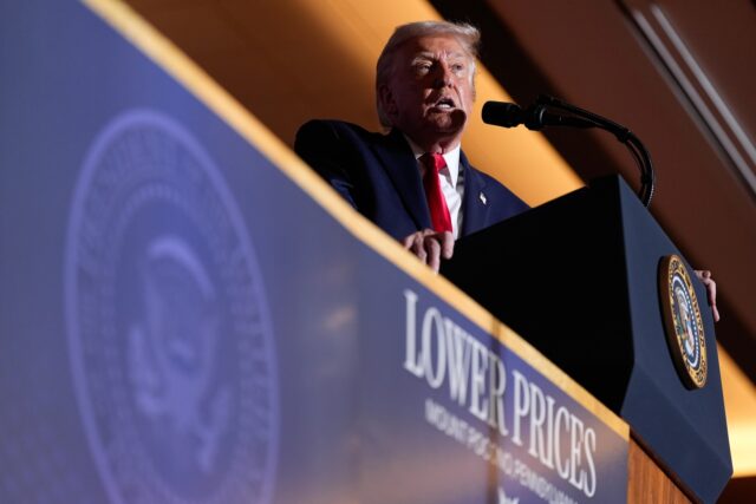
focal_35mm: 132
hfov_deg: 15.5
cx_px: 378
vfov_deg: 10.4
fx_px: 2772
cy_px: 252
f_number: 2.8
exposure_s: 1/640
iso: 2000
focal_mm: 132
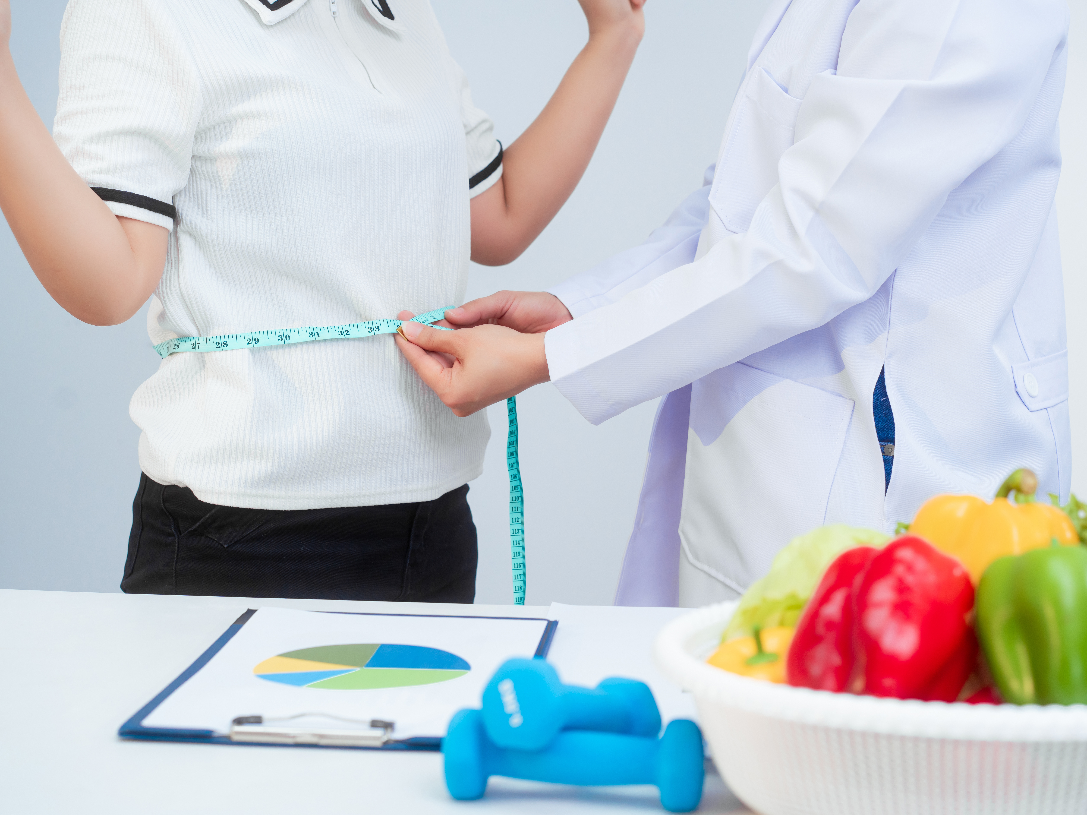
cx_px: 572
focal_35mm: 60
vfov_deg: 24.4
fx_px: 1884
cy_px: 409
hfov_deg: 32.2
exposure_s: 1/320
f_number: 4.5
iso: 640
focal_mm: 55
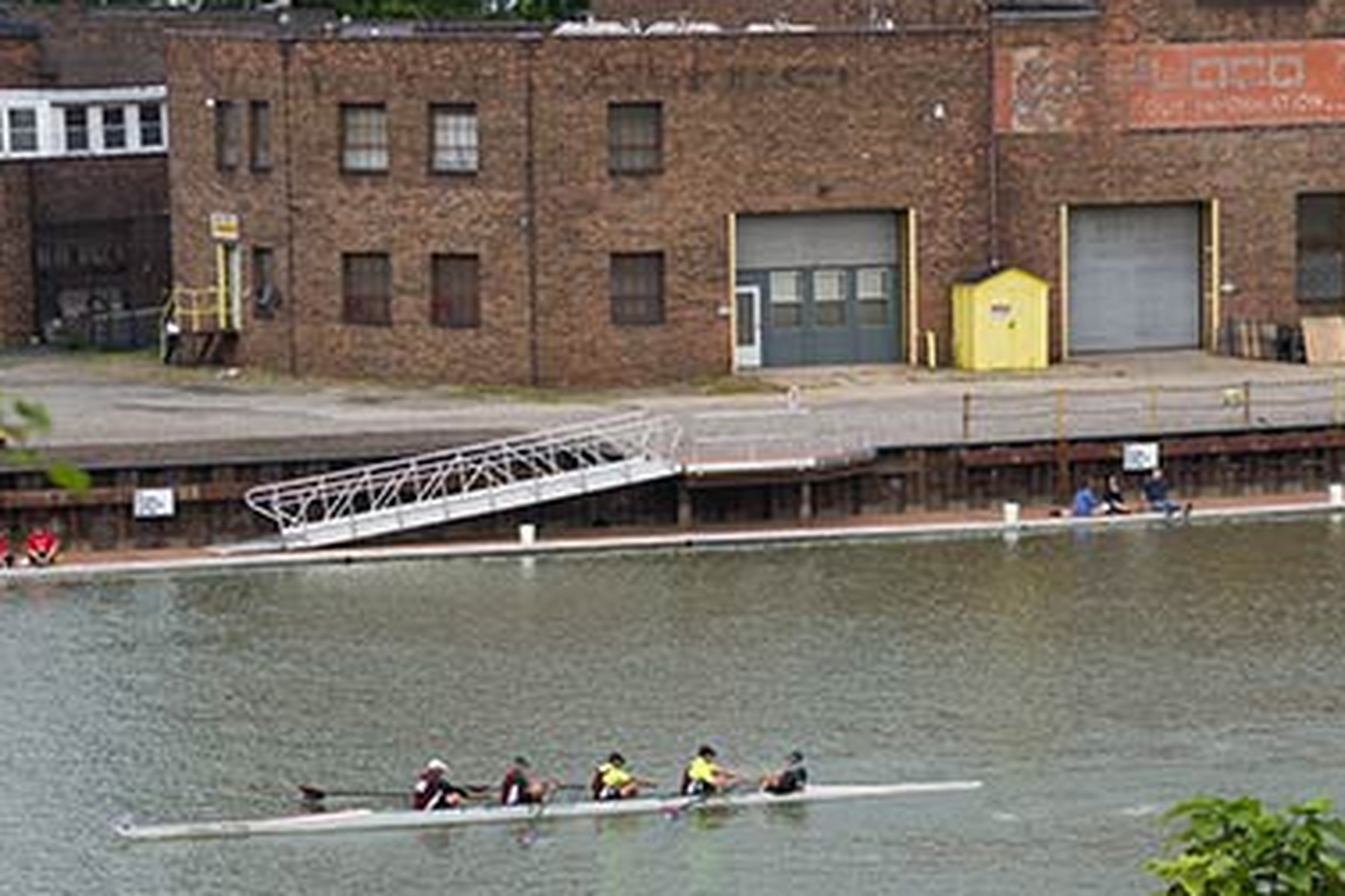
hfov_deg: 13.3
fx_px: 5751
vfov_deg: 8.9
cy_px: 619
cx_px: 685
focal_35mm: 154
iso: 800
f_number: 6.7
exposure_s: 1/1500
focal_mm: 100
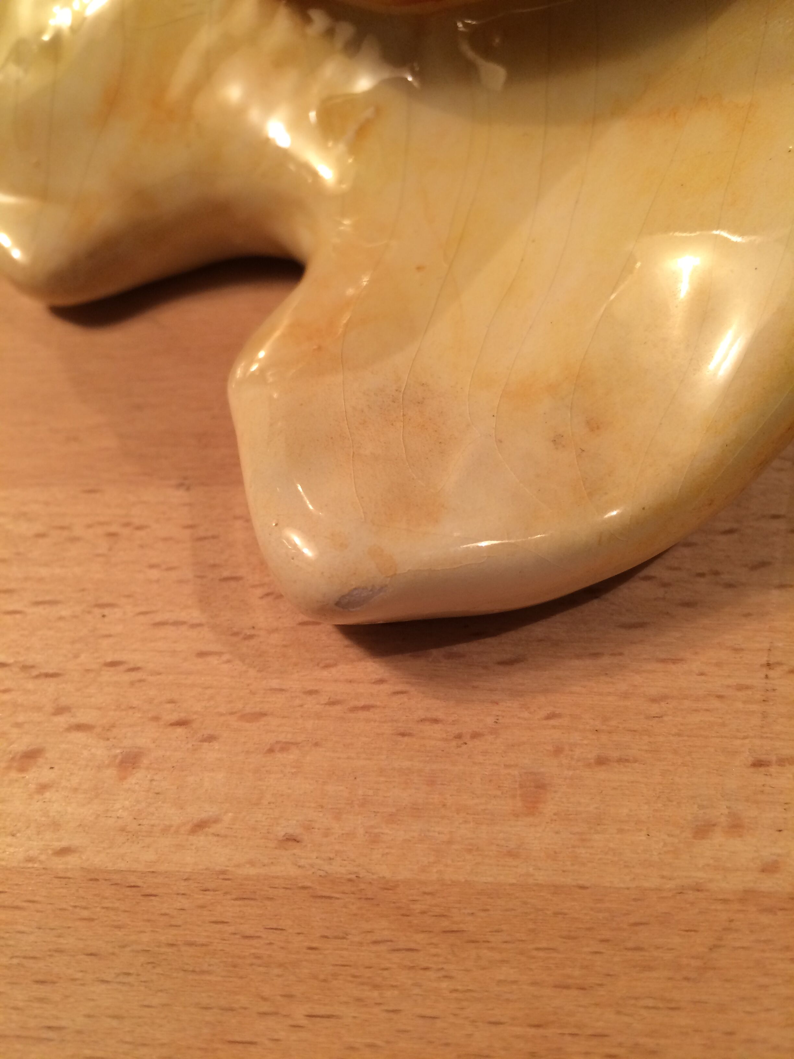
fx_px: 887
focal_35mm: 29
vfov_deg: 61.7
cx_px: 397
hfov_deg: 48.2
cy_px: 530
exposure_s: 1/33
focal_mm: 4.15
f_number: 2.2
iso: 50
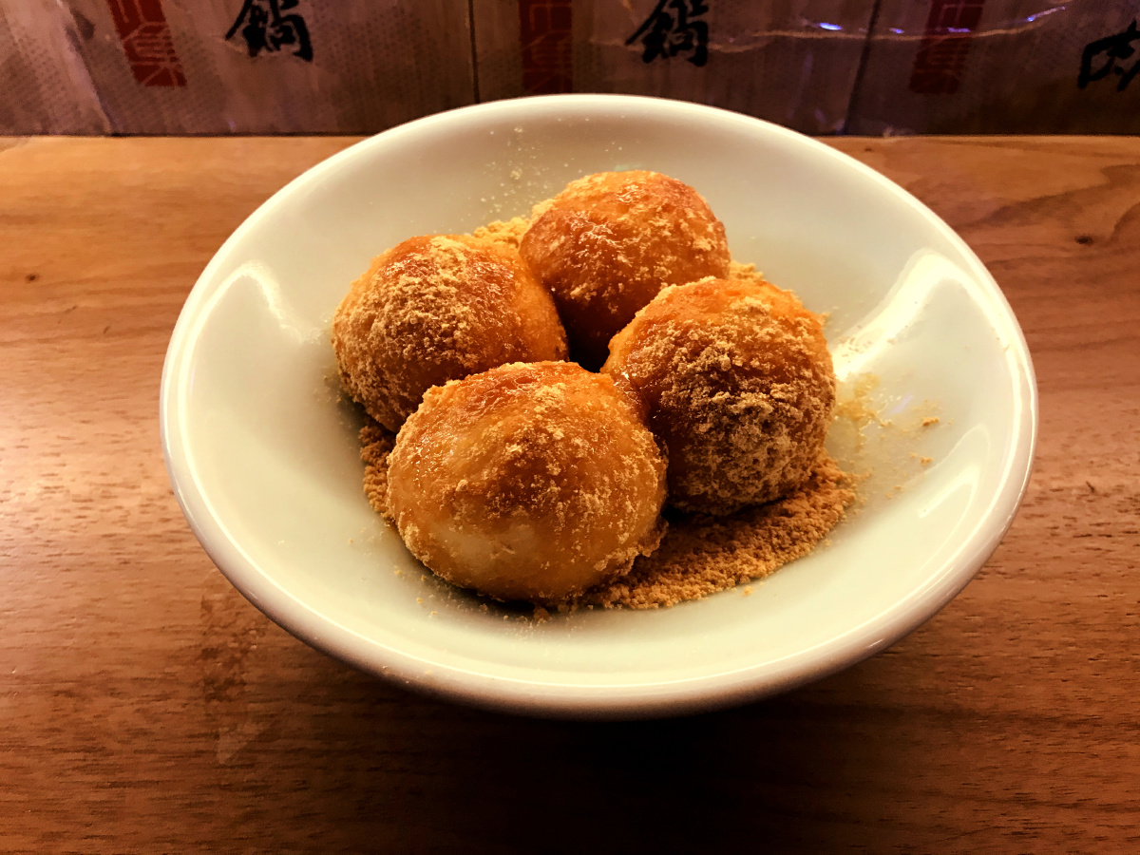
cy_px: 428
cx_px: 570
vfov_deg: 49.7
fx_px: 922
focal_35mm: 28
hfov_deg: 63.4
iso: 40
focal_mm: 3.99
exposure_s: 1/17
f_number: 1.8
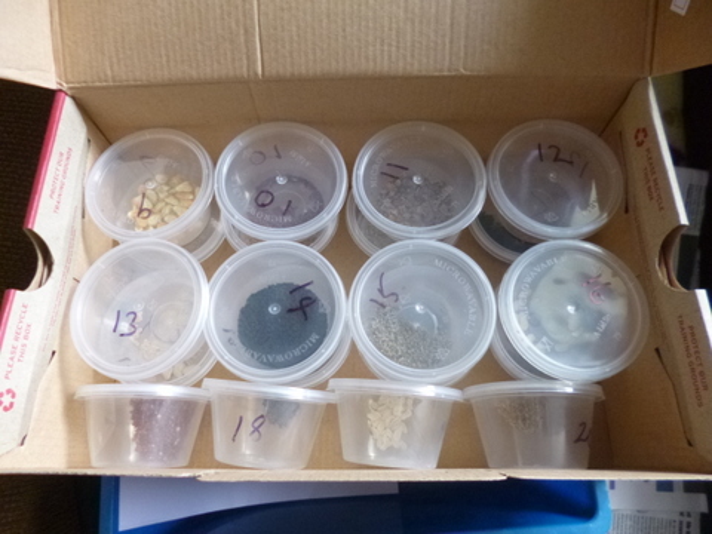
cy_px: 267
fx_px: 494
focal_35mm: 24
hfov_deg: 71.6
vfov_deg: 56.8
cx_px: 356
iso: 400
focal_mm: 4.3
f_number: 2.5
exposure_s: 1/15
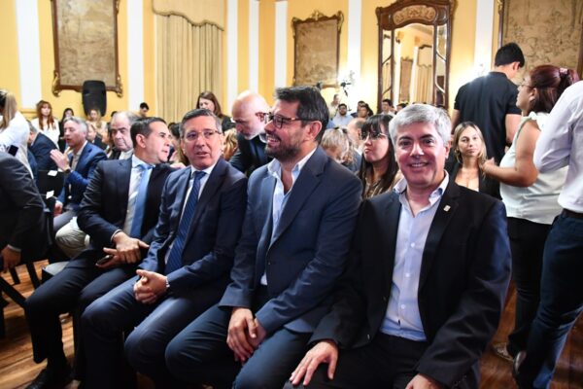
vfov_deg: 47.9
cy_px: 194
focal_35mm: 27
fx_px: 437
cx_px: 292
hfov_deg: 67.4
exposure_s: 1/125
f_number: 3.5
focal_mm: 18
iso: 3200
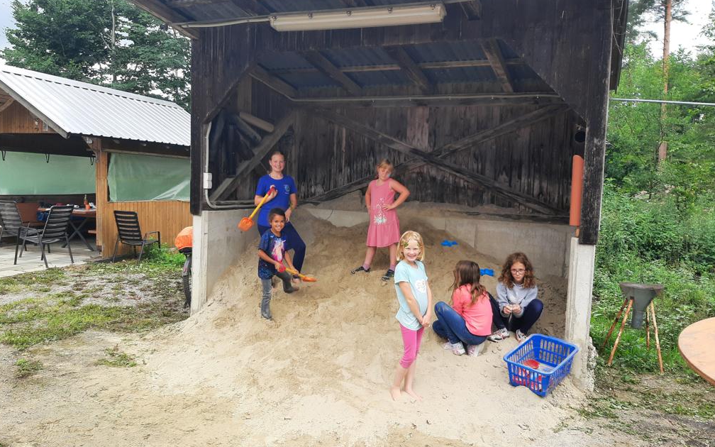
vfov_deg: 44.5
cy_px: 231
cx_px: 354
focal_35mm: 28
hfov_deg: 66.5
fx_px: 546
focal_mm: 3.92
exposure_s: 1/388
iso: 40
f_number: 1.7
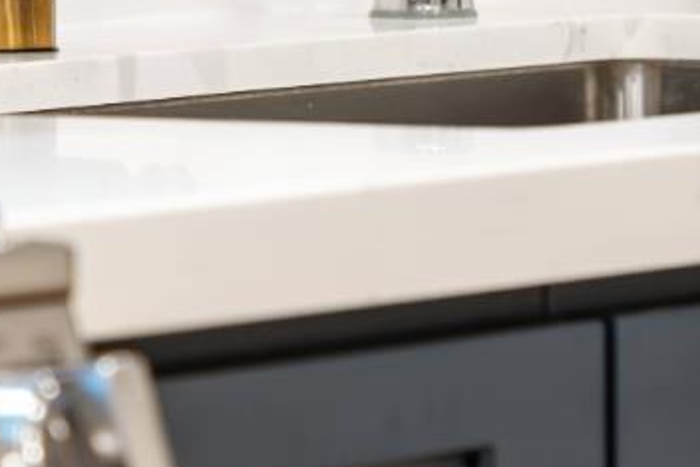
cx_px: 316
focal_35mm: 469
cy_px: -481
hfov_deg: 4.4
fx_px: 9123
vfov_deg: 2.9
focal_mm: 110
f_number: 5
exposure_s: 1/3
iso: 320
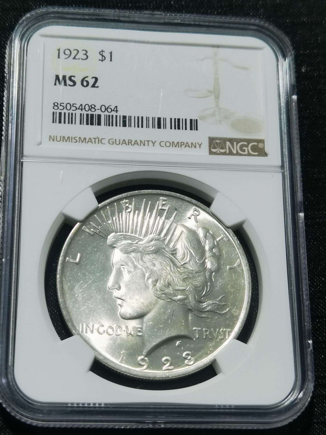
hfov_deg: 22.3
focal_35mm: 66
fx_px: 829
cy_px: 218
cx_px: 163
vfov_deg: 29.4
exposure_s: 1/100
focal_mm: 6.67
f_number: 1.9
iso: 64
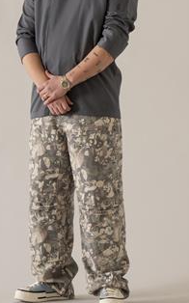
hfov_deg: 7.8
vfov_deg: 12.4
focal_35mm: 169
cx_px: 82
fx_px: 1394
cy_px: 96
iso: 320
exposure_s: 1/160
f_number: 11
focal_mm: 112
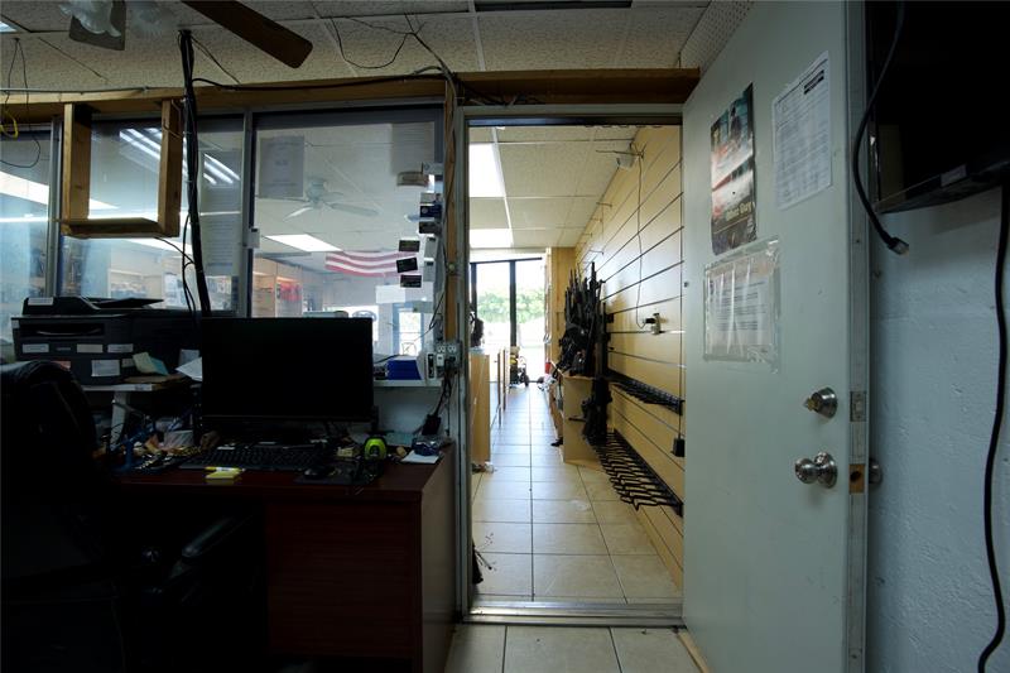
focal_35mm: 16
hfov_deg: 96.7
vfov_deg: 73.7
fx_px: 449
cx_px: 505
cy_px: 336
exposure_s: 1/30
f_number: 8
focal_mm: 16
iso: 400
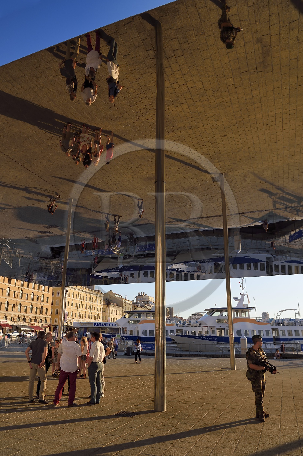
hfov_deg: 53.1
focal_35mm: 24
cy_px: 228
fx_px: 303
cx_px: 152
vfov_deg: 73.8
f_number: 7.1
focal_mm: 24
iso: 200
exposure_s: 1/500
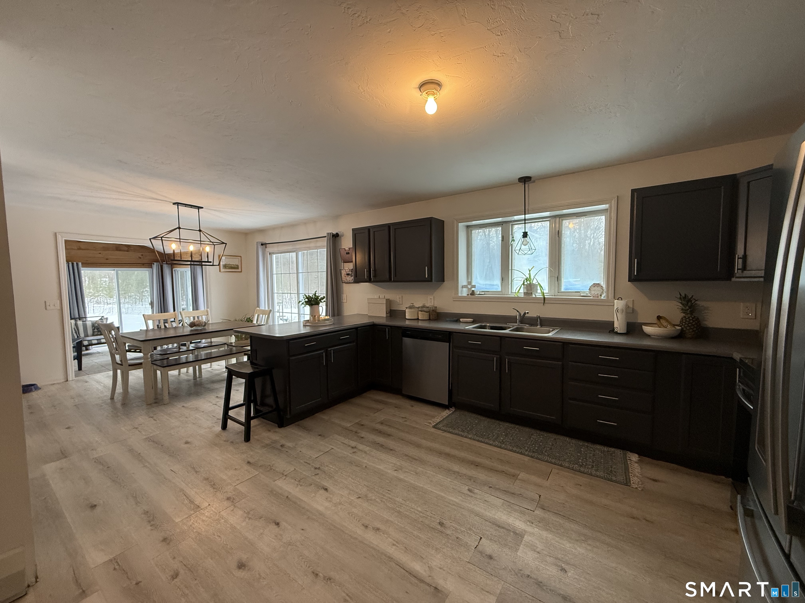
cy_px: 302
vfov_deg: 85.7
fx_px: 326
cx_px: 402
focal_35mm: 14
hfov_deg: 102.1
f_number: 2.2
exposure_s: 1/120
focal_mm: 2.22
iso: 320
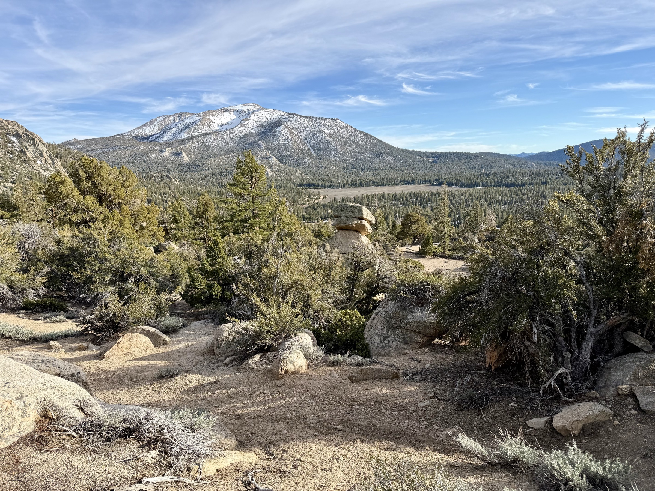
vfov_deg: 56.8
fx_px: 454
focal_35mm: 24
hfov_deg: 71.6
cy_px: 246
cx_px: 328
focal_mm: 6.76
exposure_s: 1/2907
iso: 80
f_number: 1.78
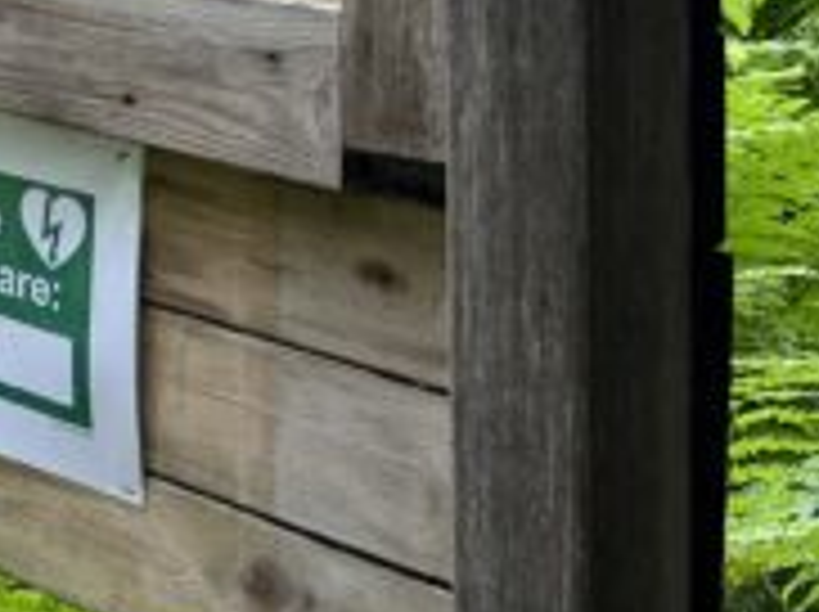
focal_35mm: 110
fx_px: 2599
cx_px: -806
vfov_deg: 12.8
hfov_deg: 14.8
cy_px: -270
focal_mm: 5.1
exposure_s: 1/463
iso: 50
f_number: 1.6
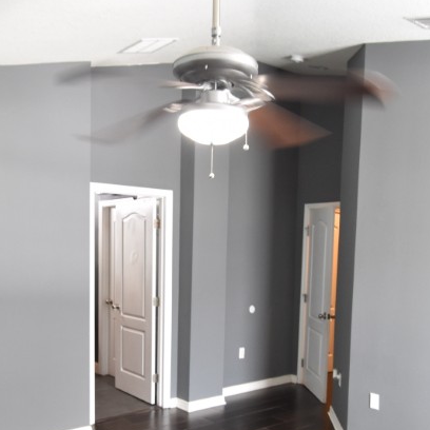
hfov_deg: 45.9
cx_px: 182
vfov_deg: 45.3
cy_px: 290
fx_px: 506
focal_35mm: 36
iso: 800
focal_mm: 10
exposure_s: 1/20
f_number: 3.5
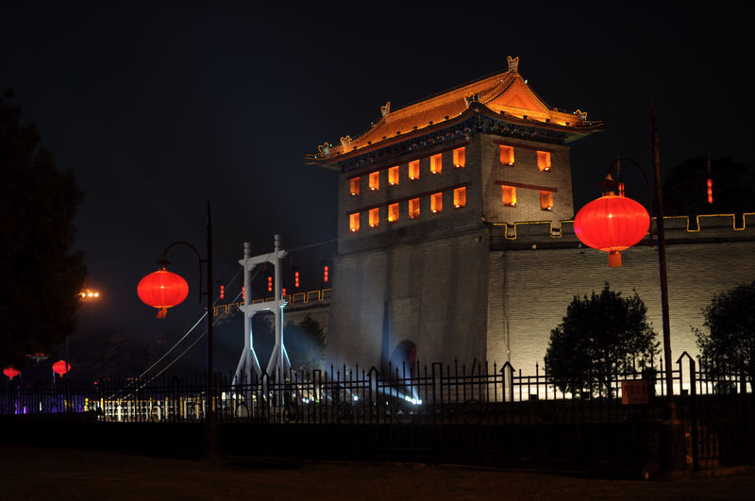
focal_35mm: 52
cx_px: 378
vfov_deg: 25.7
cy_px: 250
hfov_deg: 37.9
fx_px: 1099
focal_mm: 35
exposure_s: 1/25
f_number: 2.2
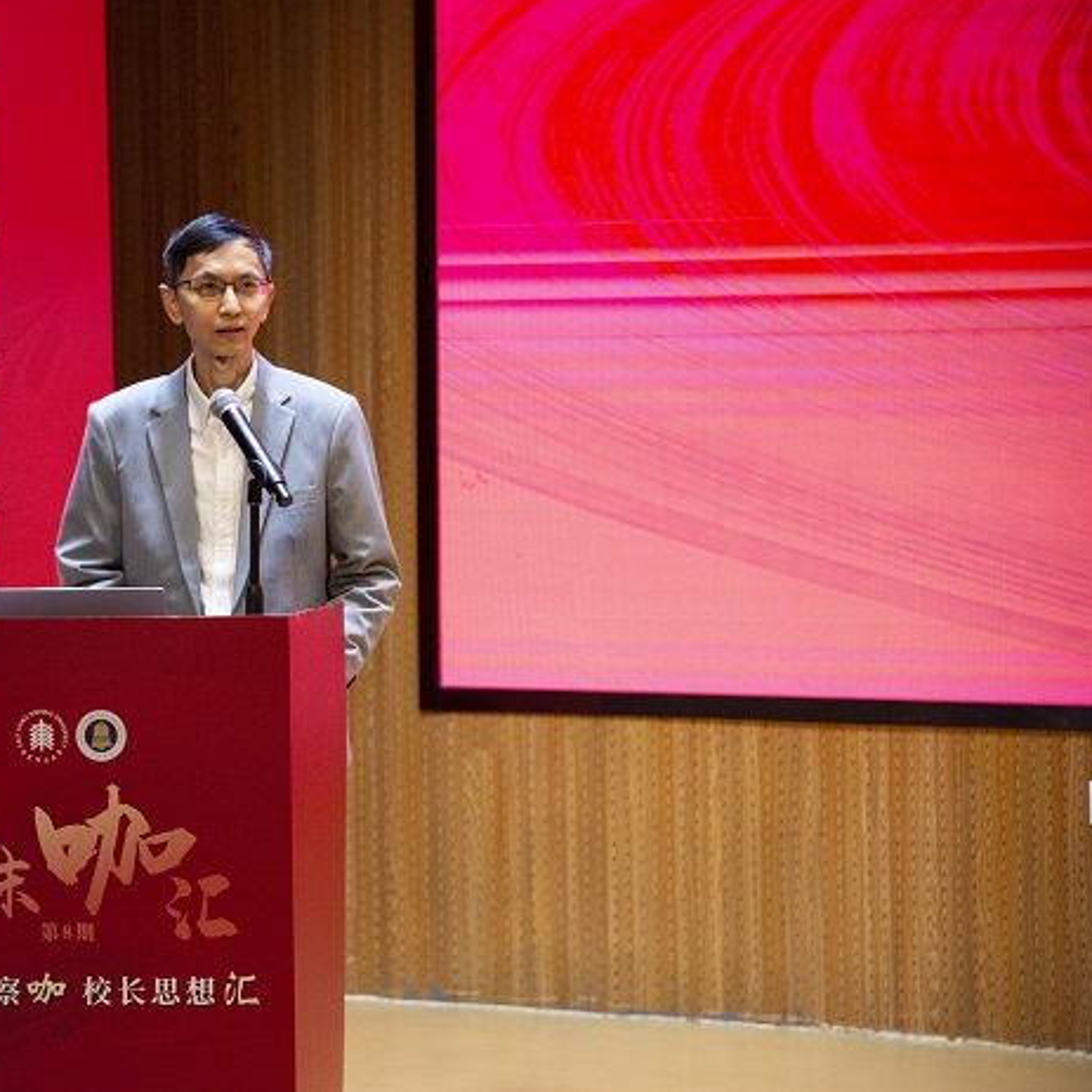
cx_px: 304
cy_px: 544
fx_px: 4497
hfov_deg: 13.8
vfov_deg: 13.8
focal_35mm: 126
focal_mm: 98
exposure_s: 1/800
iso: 2000
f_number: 4
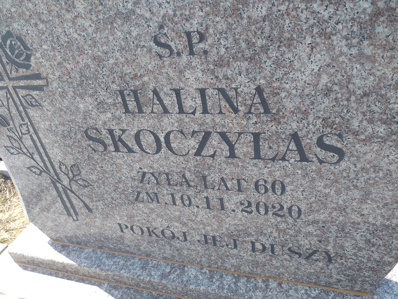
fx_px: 310
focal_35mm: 27
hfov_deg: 65.3
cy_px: 150
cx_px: 199
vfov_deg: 51.4
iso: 40
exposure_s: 1/503
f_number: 1.9
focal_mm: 3.6
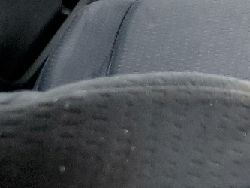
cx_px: 527
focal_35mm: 125
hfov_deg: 13.2
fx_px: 903
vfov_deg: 11.6
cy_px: -38
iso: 89
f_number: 1.5
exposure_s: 1/120
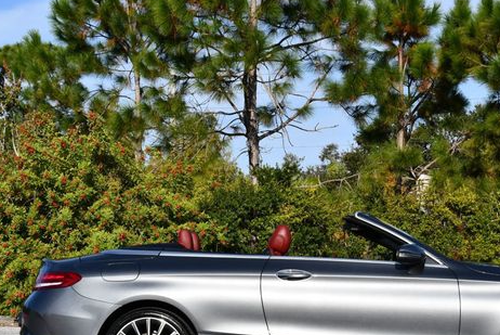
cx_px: 332
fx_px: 1348
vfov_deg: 14.1
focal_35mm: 97
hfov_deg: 20.9
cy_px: 215
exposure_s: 1/320
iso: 100
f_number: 9
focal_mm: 35
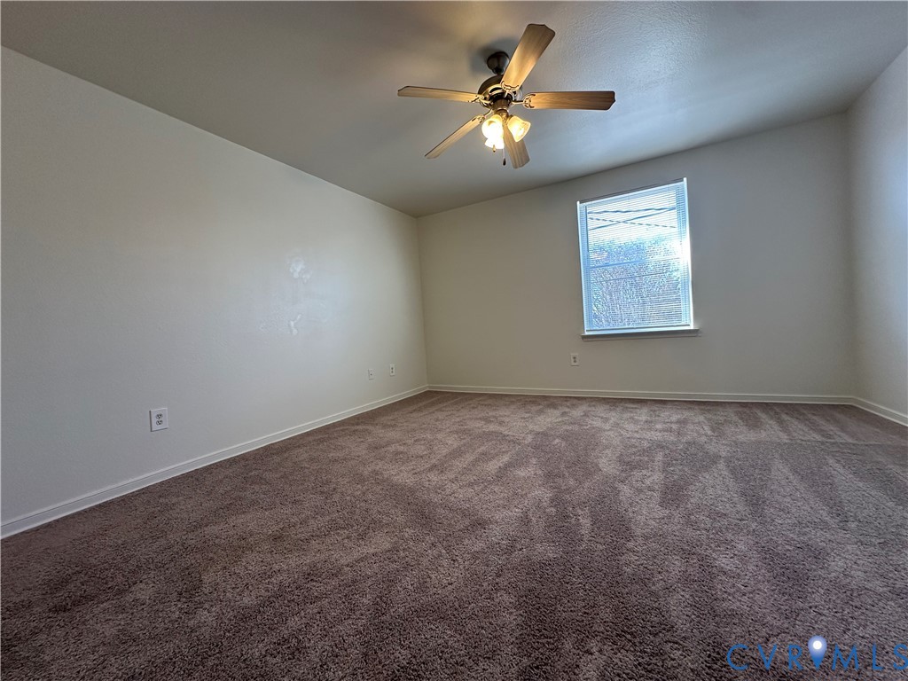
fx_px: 367
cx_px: 454
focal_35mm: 14
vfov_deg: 85.7
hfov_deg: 102.1
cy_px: 340
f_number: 2.2
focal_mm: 2.22
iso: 125
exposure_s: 1/120
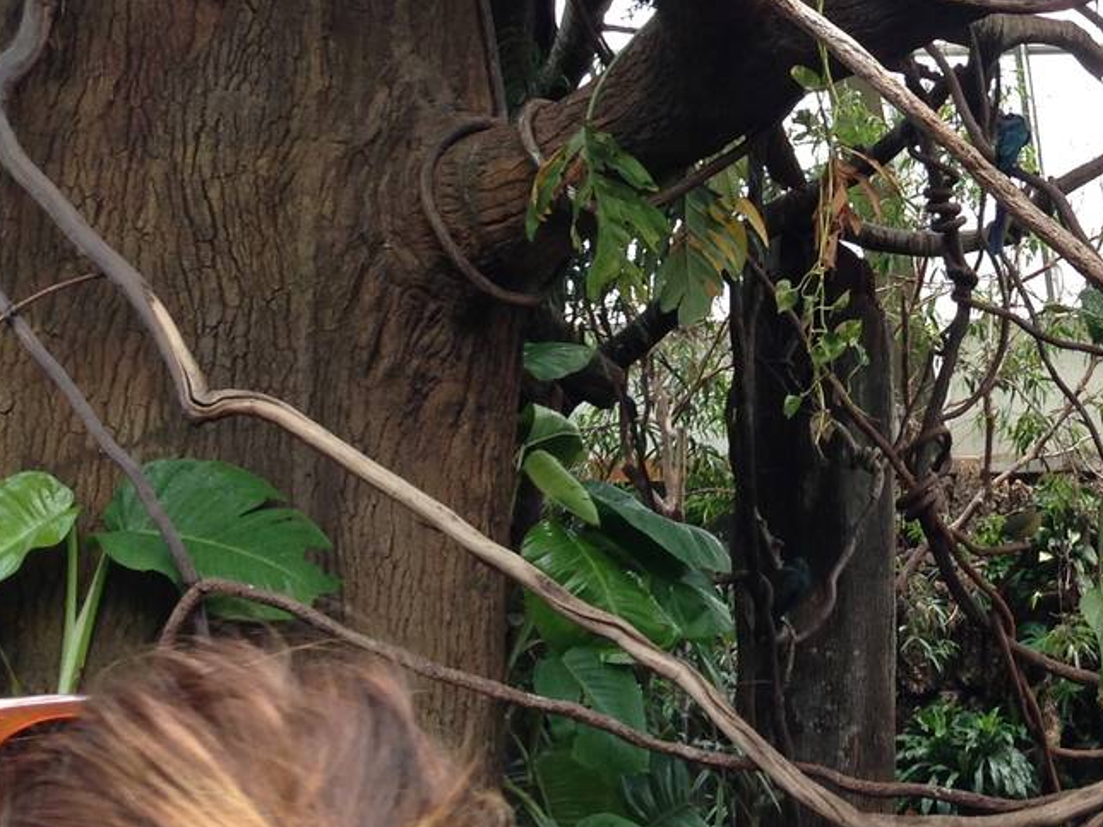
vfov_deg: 17.5
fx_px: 2613
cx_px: 1154
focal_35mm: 82
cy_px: -19
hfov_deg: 22.7
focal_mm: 4.13
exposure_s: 1/120
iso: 50
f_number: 2.4
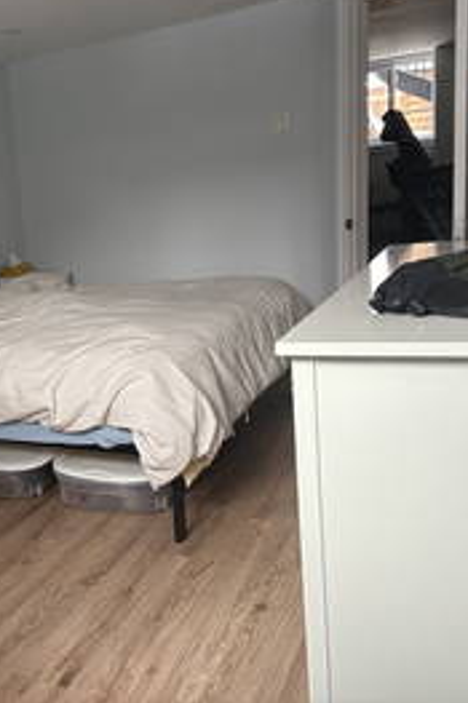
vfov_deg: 51.9
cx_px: 11
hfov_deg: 33.2
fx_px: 722
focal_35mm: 37
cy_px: 345
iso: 160
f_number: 1.6
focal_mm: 5.96
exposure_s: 1/60
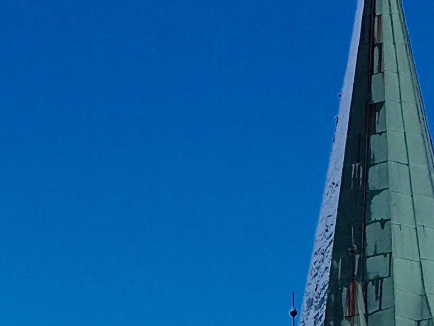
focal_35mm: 148
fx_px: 1856
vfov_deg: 9.6
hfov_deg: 13.3
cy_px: 565
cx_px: 82
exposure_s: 1/605
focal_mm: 4.15
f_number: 2.2
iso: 25
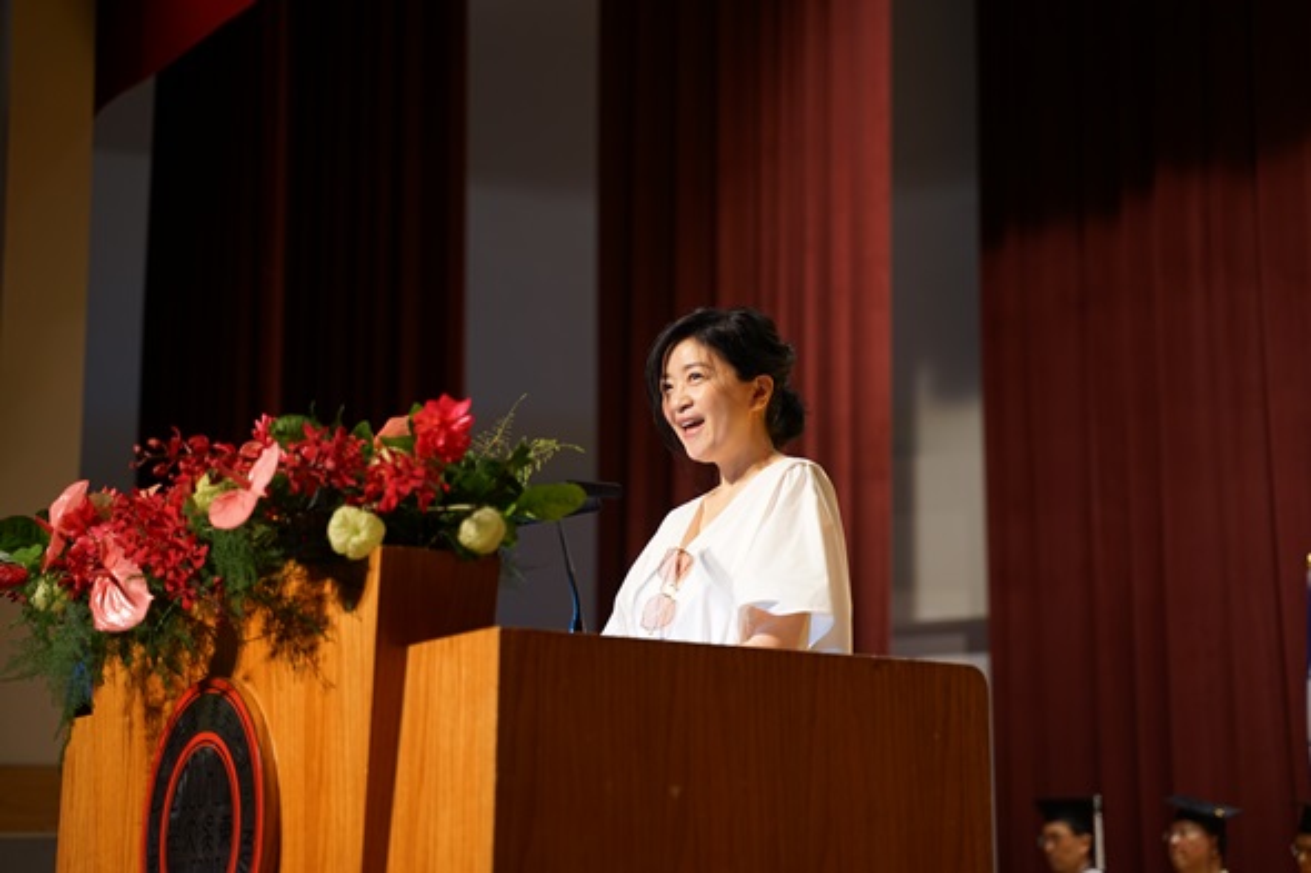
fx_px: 2730
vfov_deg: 18.2
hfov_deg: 27.0
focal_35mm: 75
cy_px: 436
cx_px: 656
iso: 500
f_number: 2.8
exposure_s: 1/40
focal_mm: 75
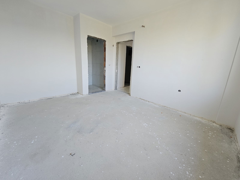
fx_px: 90
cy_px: 90
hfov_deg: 106.2
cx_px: 120
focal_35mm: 13
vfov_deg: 89.9
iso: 64
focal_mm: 2.2
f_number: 2.2
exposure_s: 1/50
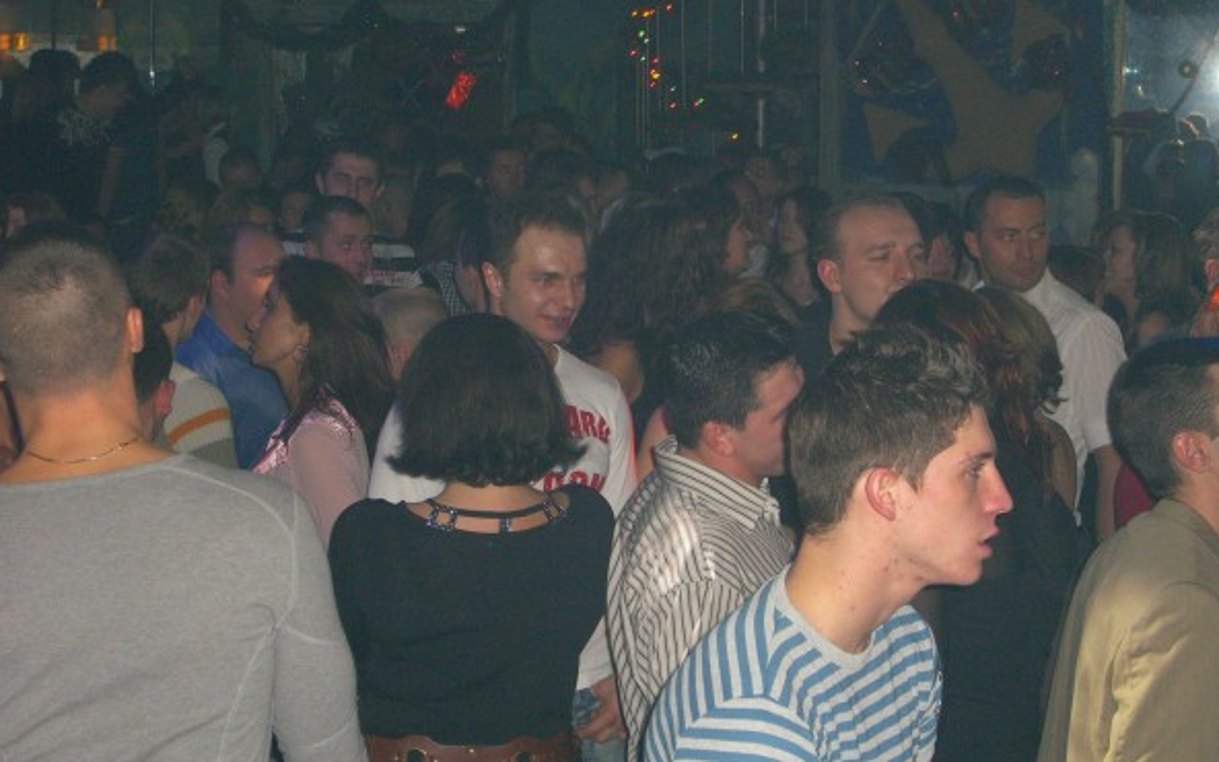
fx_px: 2425
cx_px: 616
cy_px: 393
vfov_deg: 17.9
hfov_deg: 28.2
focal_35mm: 73
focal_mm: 14.2
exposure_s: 1/60
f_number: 4
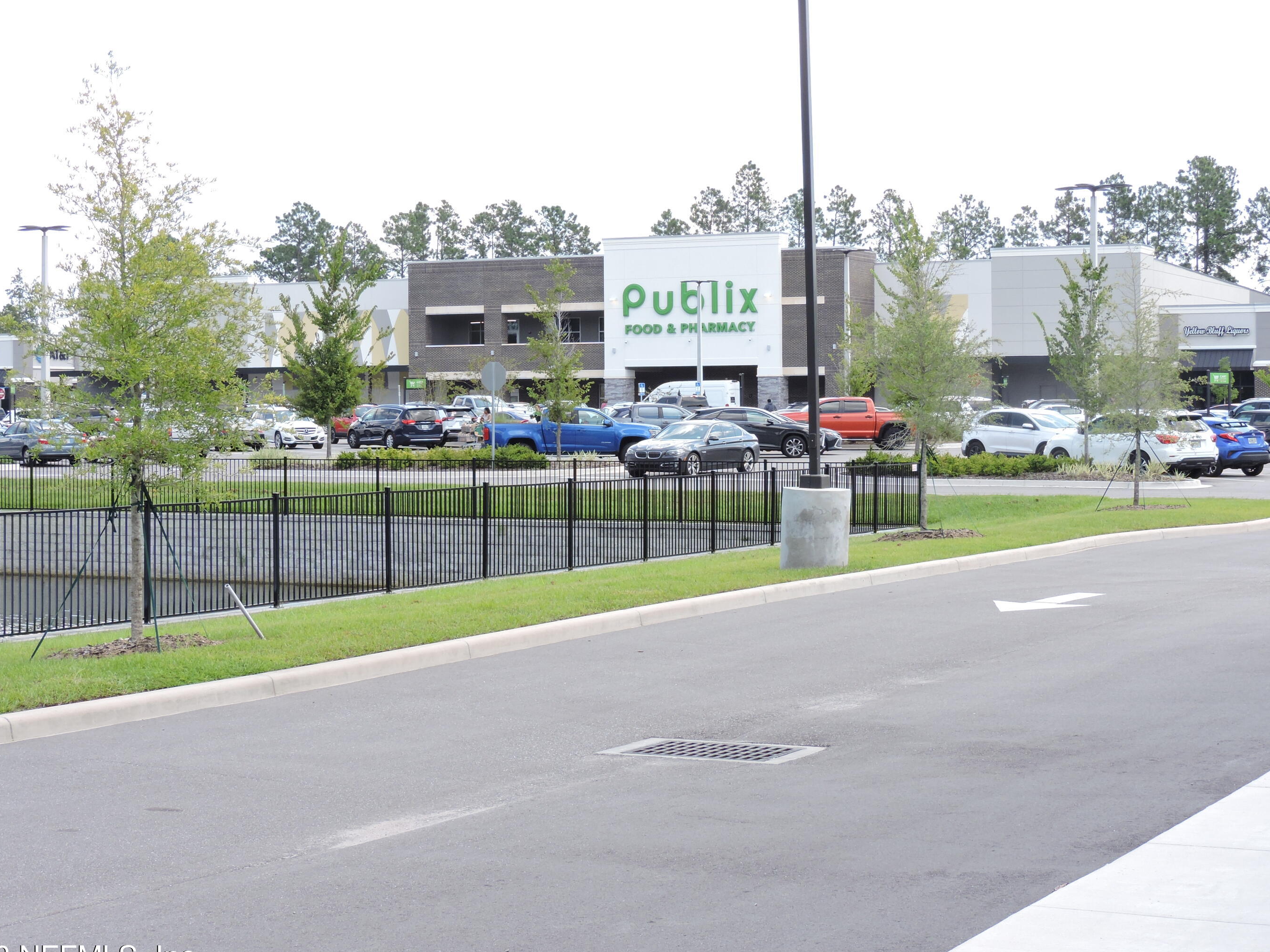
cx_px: 629
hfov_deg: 29.0
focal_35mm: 67
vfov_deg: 21.9
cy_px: 474
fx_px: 2458
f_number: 4.2
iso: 100
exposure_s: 1/160
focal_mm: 10.7
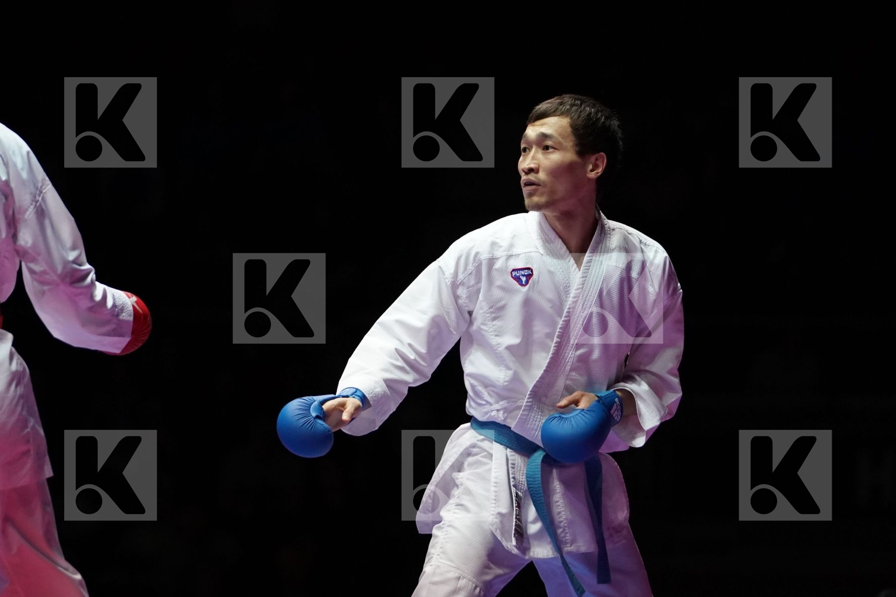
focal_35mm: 237
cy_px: 298
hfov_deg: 8.7
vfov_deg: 5.8
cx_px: 448
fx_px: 5898
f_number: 2.8
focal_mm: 158
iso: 4000
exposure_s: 1/1000
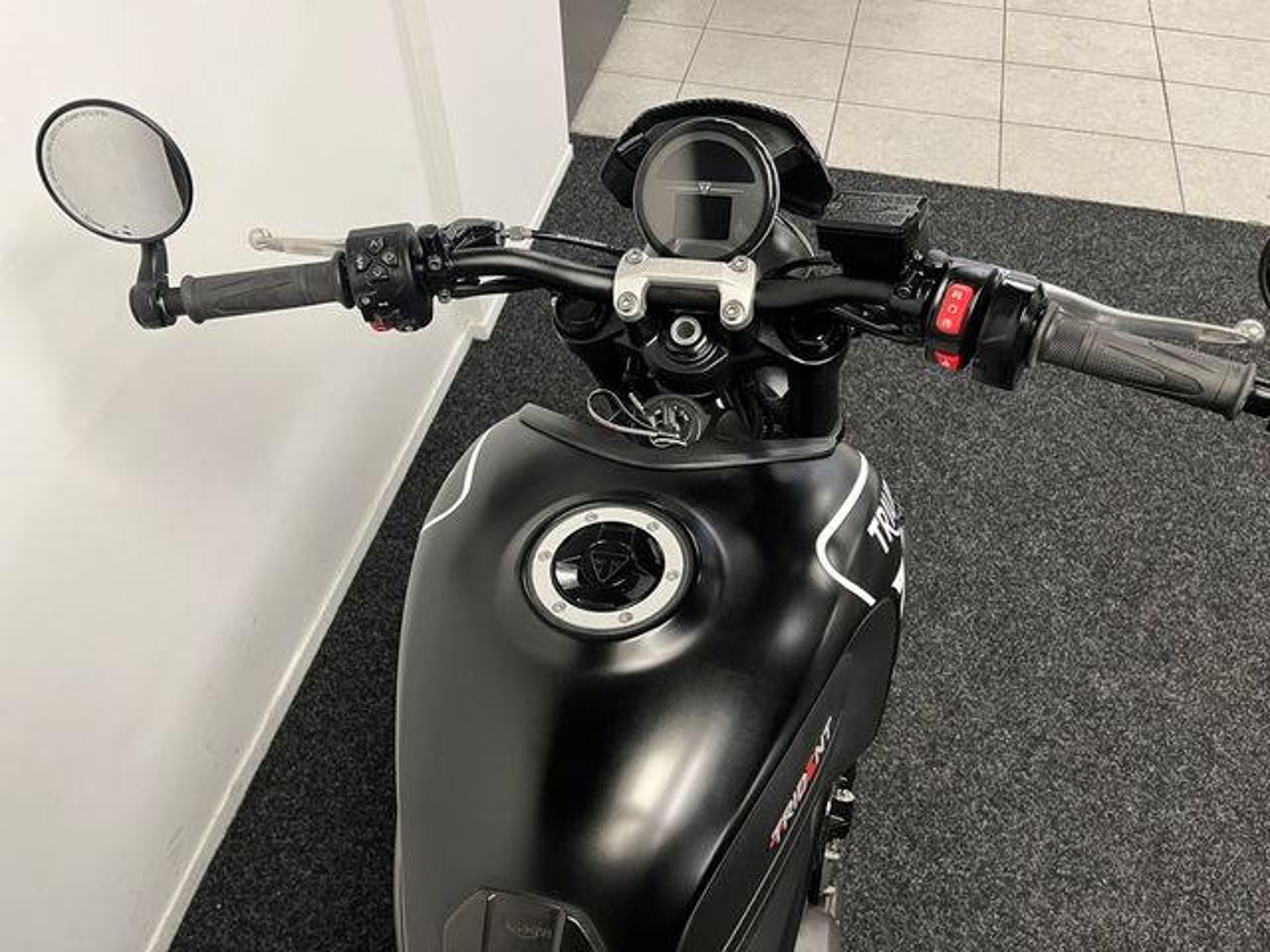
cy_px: 476
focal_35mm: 26
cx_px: 635
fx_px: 954
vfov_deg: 53.1
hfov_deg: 67.3
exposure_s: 1/50
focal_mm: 5.1
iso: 160
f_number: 1.6
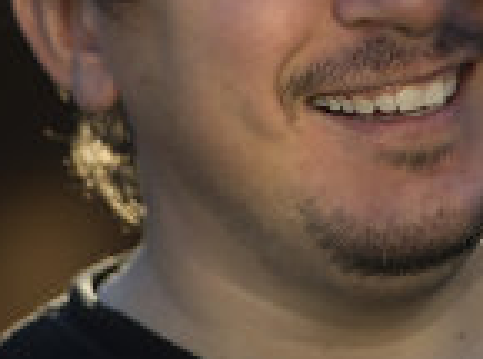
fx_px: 5039
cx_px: 331
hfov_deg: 5.5
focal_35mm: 362
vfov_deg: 4.1
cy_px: -8
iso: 100
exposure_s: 1/500
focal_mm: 140
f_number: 2.8
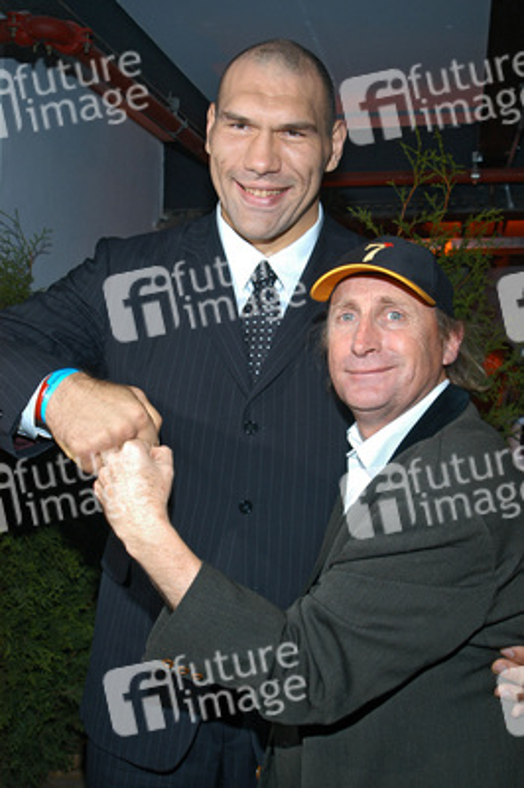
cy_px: 394
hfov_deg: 36.8
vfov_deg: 53.2
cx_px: 262
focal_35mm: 36
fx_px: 787
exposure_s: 1/30
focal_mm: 24
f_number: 5.6
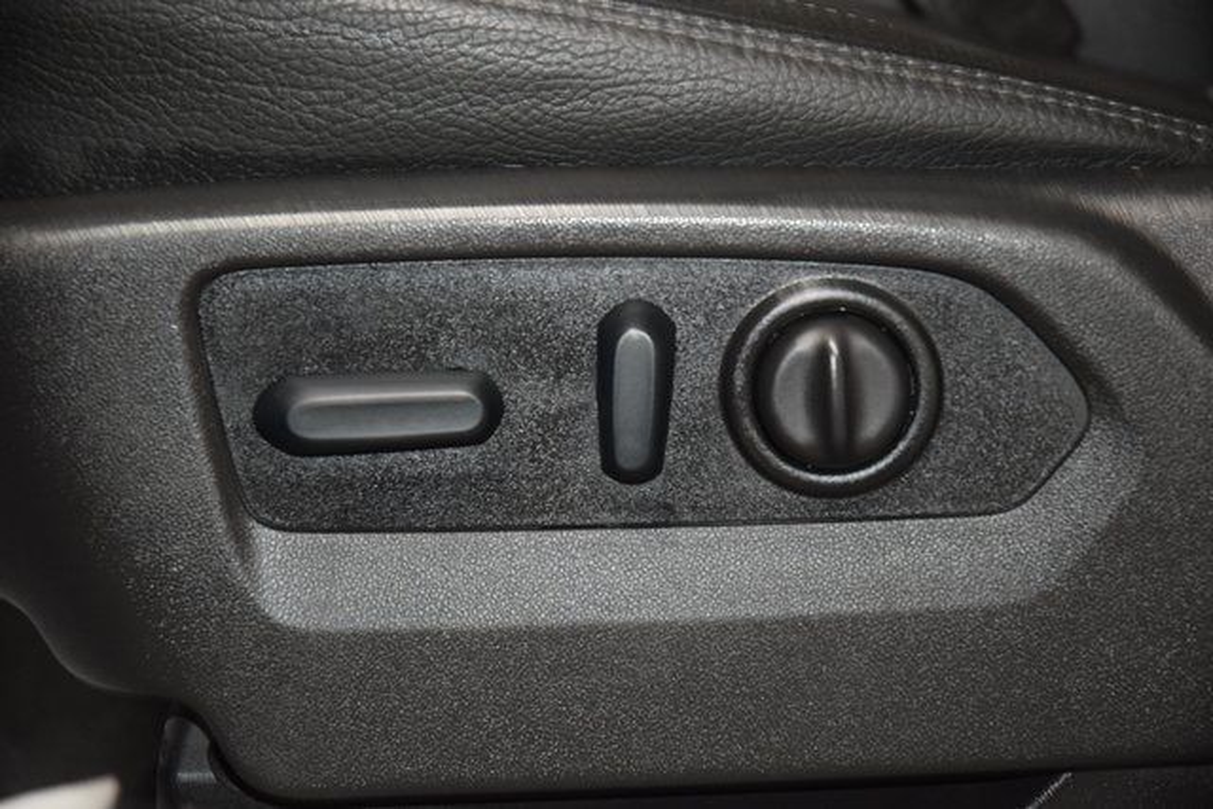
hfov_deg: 19.5
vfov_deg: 13.0
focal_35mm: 105
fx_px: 3538
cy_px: 404
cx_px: 606
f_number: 4.5
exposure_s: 1/40
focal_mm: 70
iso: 2200
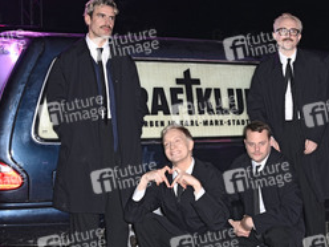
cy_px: 145
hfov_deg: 27.6
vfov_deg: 21.0
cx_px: 222
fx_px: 665
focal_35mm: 70
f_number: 5.6
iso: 500
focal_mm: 40
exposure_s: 1/250
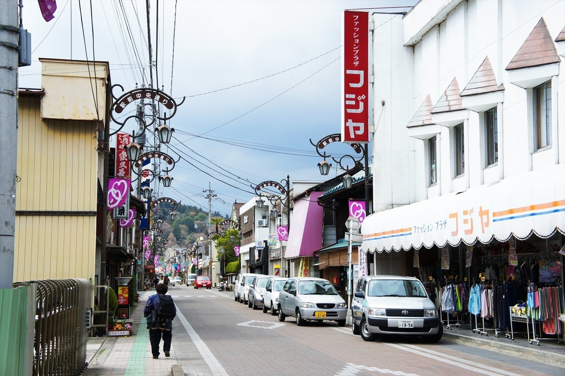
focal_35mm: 56
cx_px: 282
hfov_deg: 36.0
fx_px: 870
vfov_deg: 24.4
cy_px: 188
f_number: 8
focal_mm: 37
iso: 200
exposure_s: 1/400
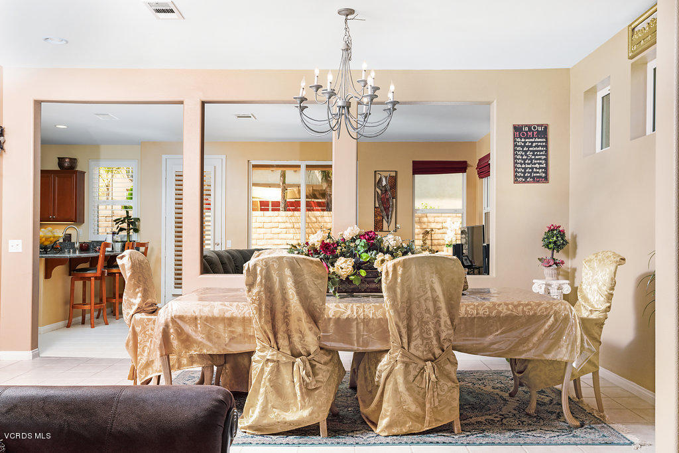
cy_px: 226
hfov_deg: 57.2
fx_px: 622
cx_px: 340
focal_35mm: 33
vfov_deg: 40.0
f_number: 8
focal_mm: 33
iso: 500
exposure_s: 1/4
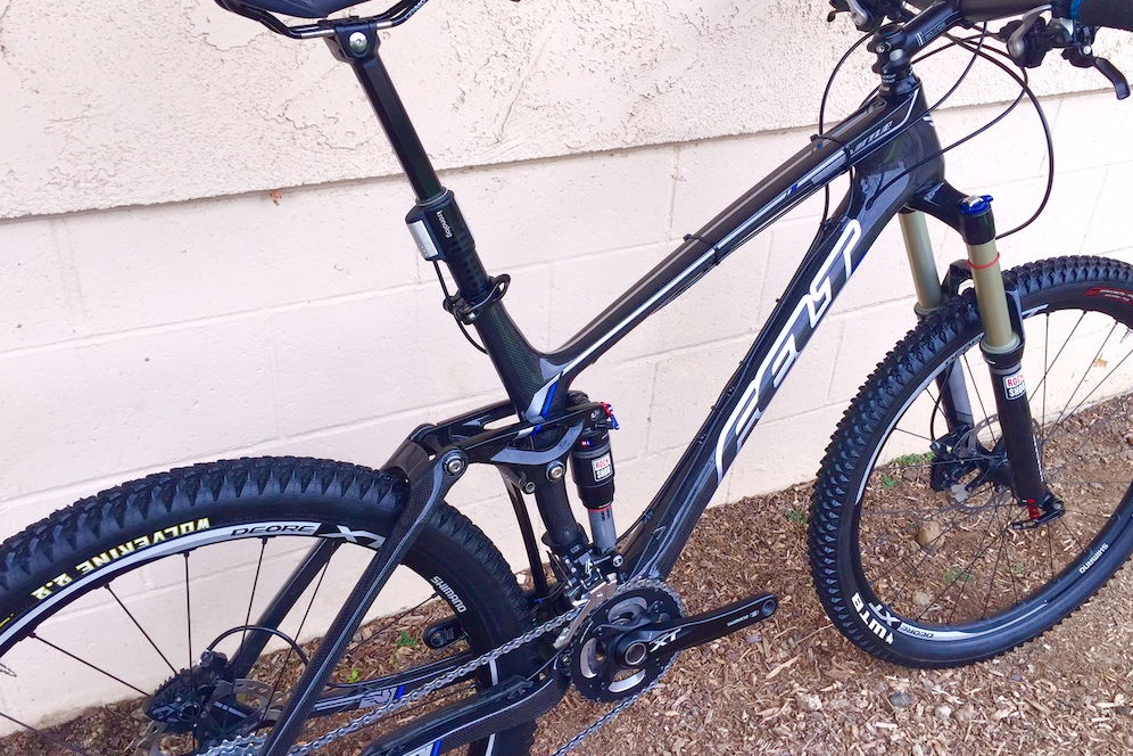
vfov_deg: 42.3
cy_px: 361
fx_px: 976
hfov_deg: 60.3
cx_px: 574
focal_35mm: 31
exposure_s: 1/143
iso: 32
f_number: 2.2
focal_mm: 4.15
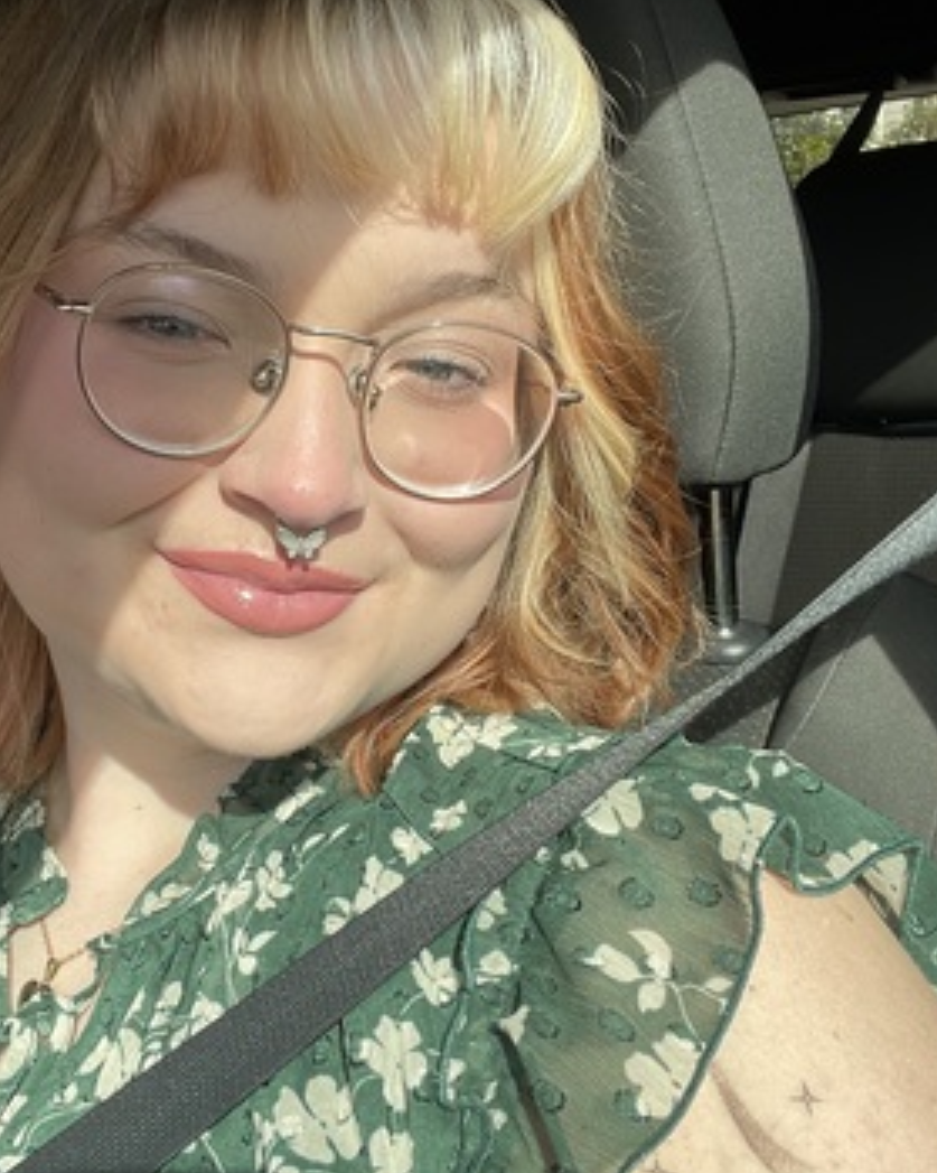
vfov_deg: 43.8
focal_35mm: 42
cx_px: 354
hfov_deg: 35.5
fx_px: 1457
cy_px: 558
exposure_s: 1/246
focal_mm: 2.71
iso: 32
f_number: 2.2
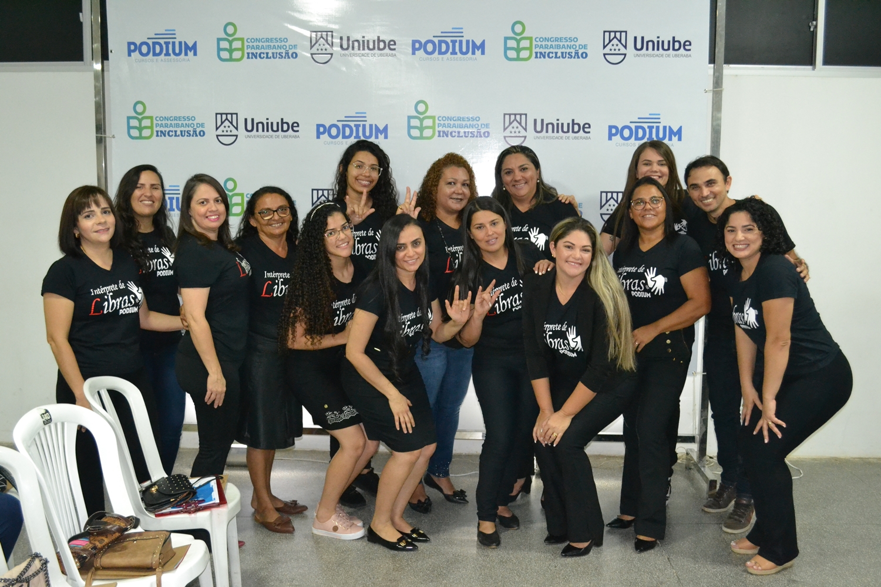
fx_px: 881
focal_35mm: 36
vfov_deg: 36.9
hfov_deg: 53.1
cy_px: 294
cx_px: 440
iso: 3200
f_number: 4
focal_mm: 24
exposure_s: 1/60
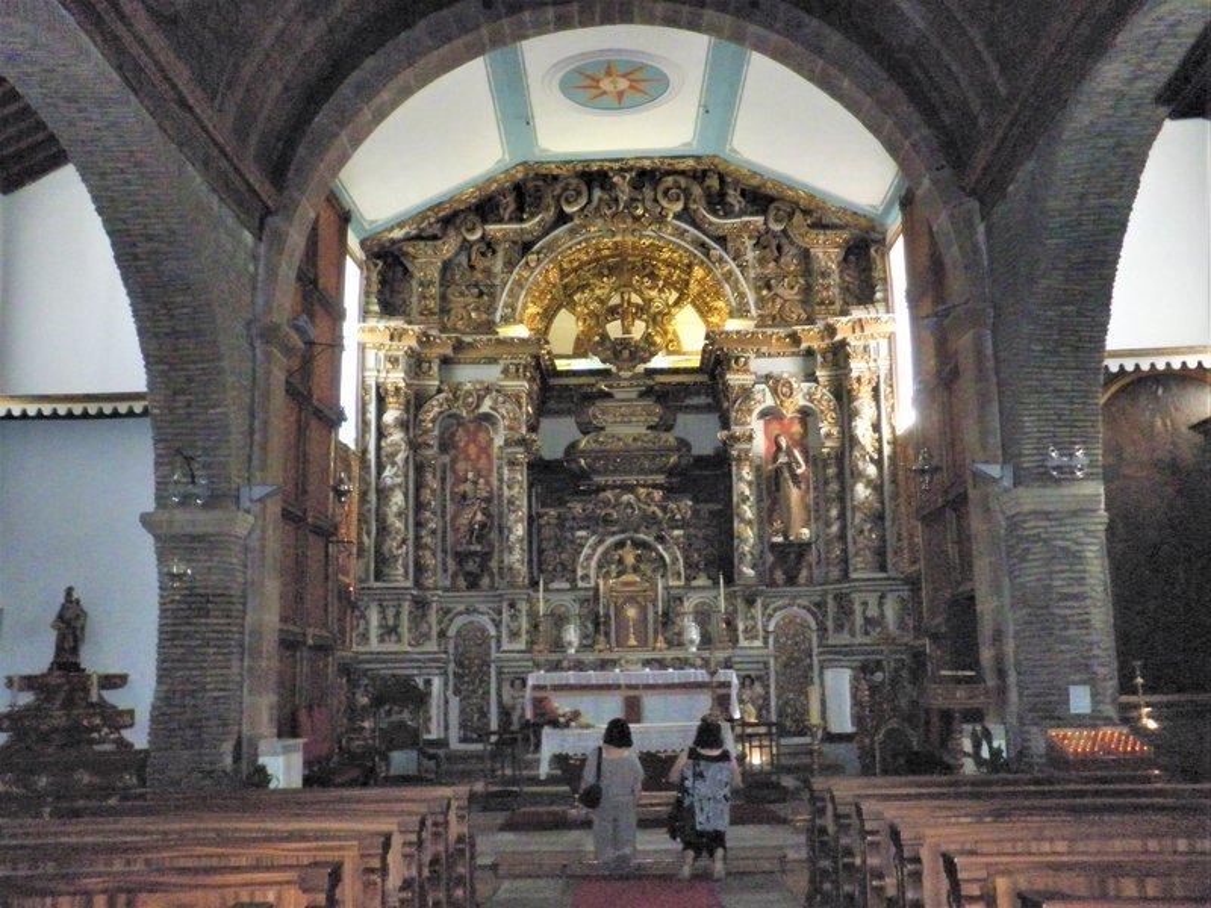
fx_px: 1259
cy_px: 454
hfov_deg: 51.4
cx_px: 606
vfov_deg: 39.7
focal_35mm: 36
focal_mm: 6.3
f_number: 3.5
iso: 800
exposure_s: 1/30
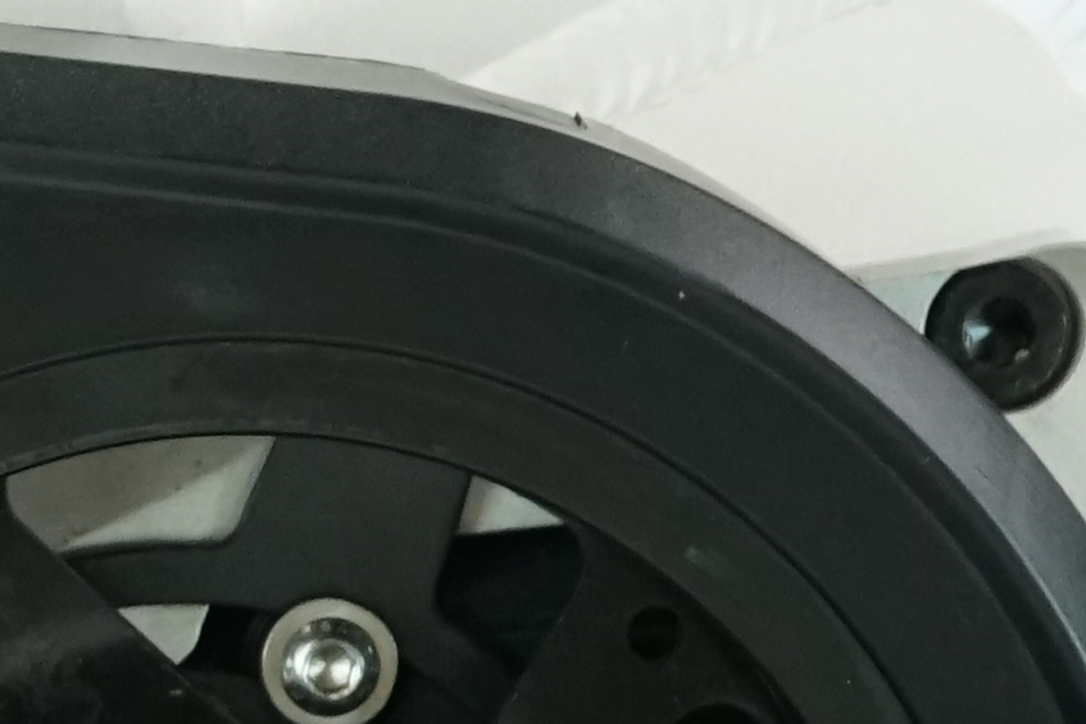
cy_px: 1087
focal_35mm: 418
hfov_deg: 4.8
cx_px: -1509
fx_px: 12611
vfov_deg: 3.3
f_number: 5.6
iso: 1600
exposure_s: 1/200
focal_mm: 59
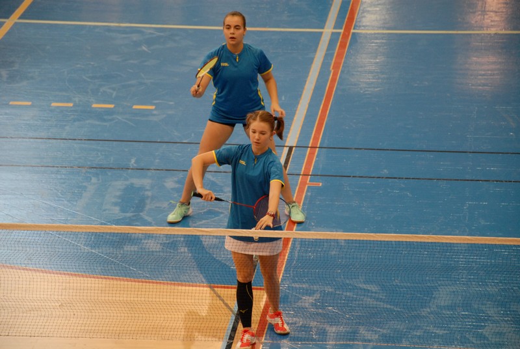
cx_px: 260
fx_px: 2430
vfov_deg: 8.2
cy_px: 174
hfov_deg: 12.2
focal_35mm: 168
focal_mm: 112
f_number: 5.6
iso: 800
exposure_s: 1/50
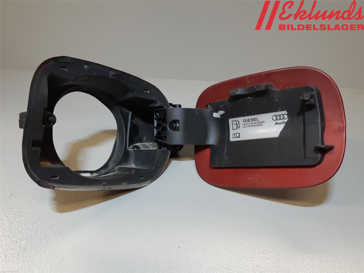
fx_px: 273
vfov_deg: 53.1
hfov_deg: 67.3
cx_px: 182
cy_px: 136
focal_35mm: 26
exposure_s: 1/50
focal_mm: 3.93
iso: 64
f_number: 1.7
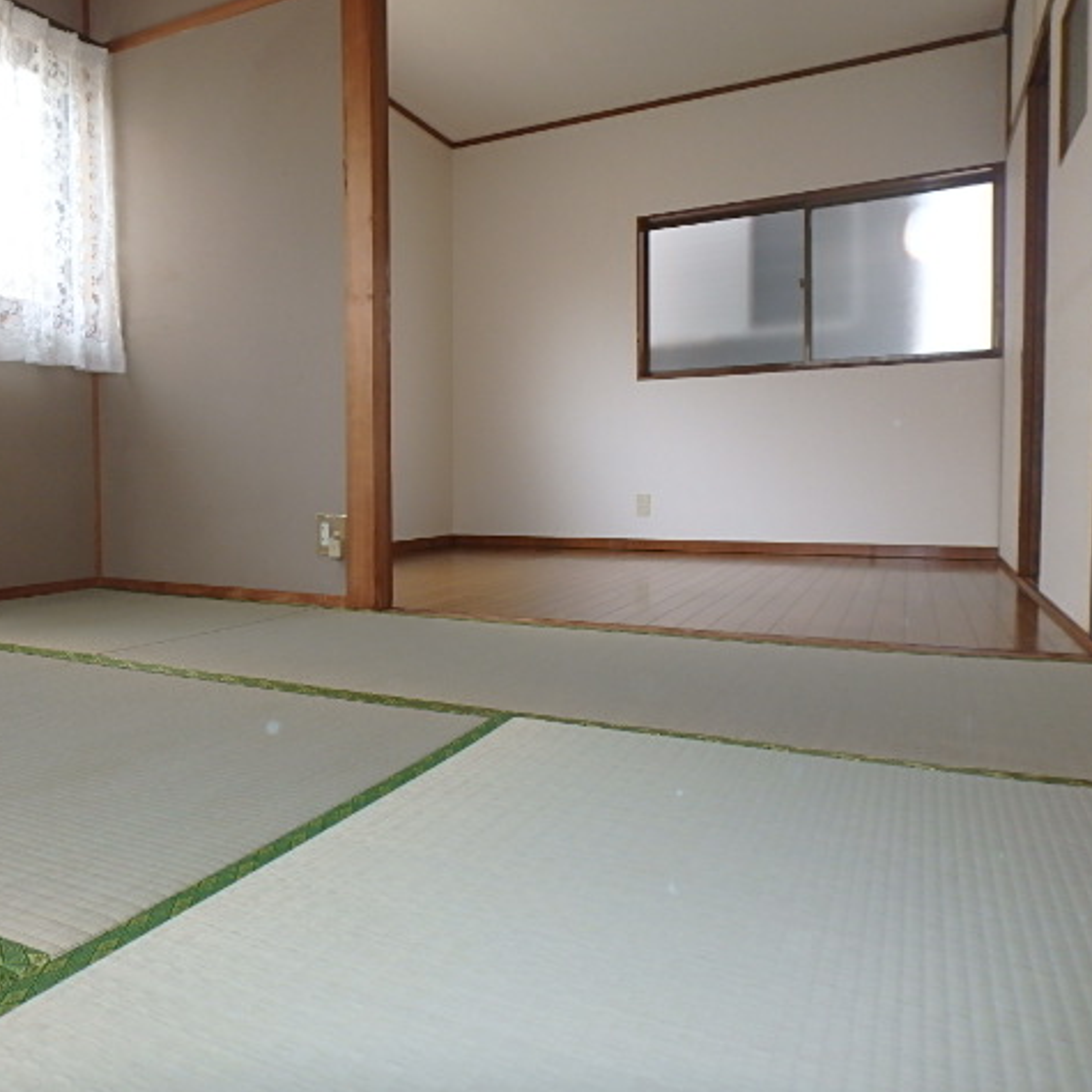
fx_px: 892
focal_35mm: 25
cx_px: 389
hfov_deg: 61.8
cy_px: 545
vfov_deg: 62.9
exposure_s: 1/60
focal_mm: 3.7
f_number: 3.5
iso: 160
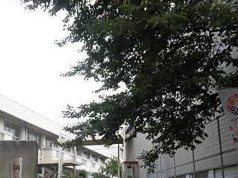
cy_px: 136
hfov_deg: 42.6
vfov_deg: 32.2
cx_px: 86
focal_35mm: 44
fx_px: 302
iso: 100
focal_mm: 4.3
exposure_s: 1/125
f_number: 3.1
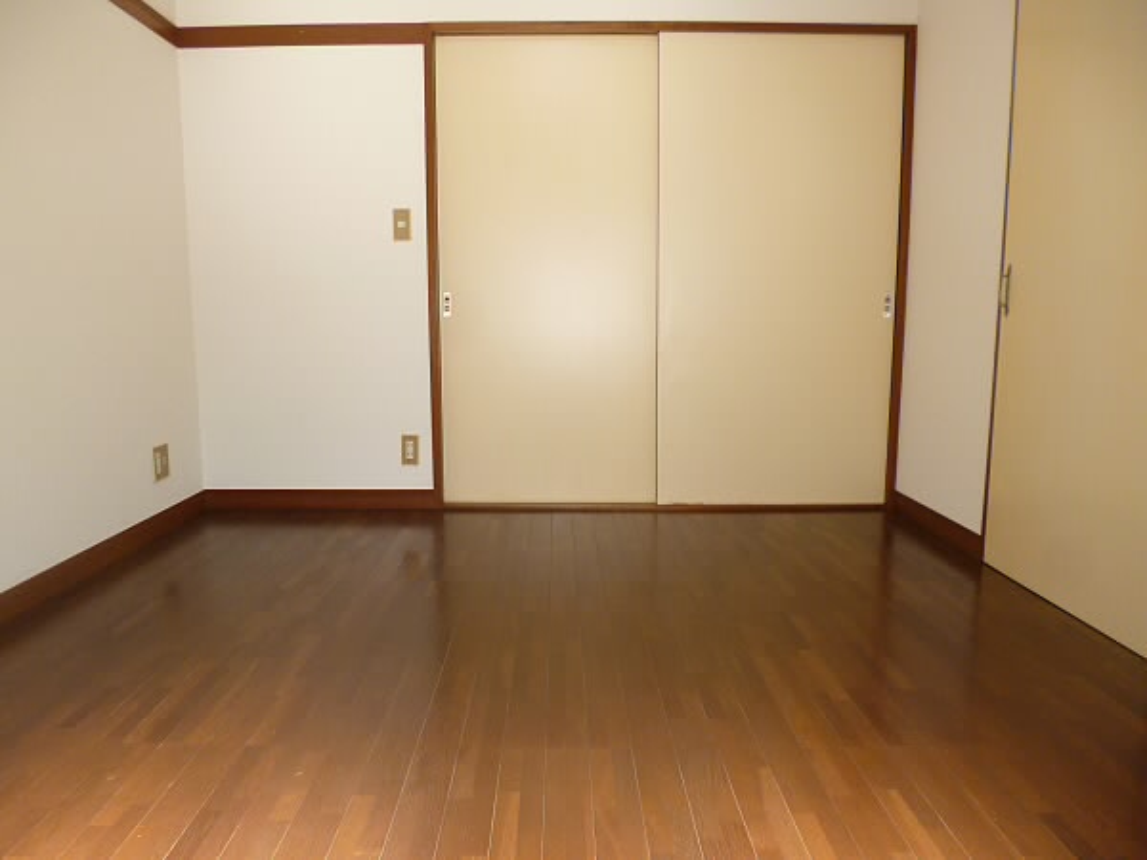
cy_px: 430
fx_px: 795
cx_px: 574
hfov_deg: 71.6
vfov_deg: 56.8
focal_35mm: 24
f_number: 2.5
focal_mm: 4.3
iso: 100
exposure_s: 1/60
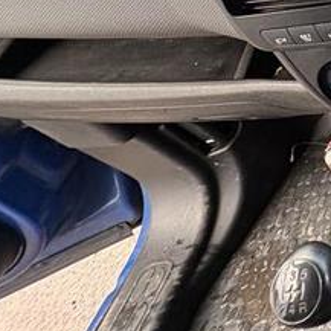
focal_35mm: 51
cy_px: -64
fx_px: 552
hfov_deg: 19.6
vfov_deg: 29.0
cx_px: 650
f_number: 2.2
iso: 250
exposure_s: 1/60
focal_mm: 2.22
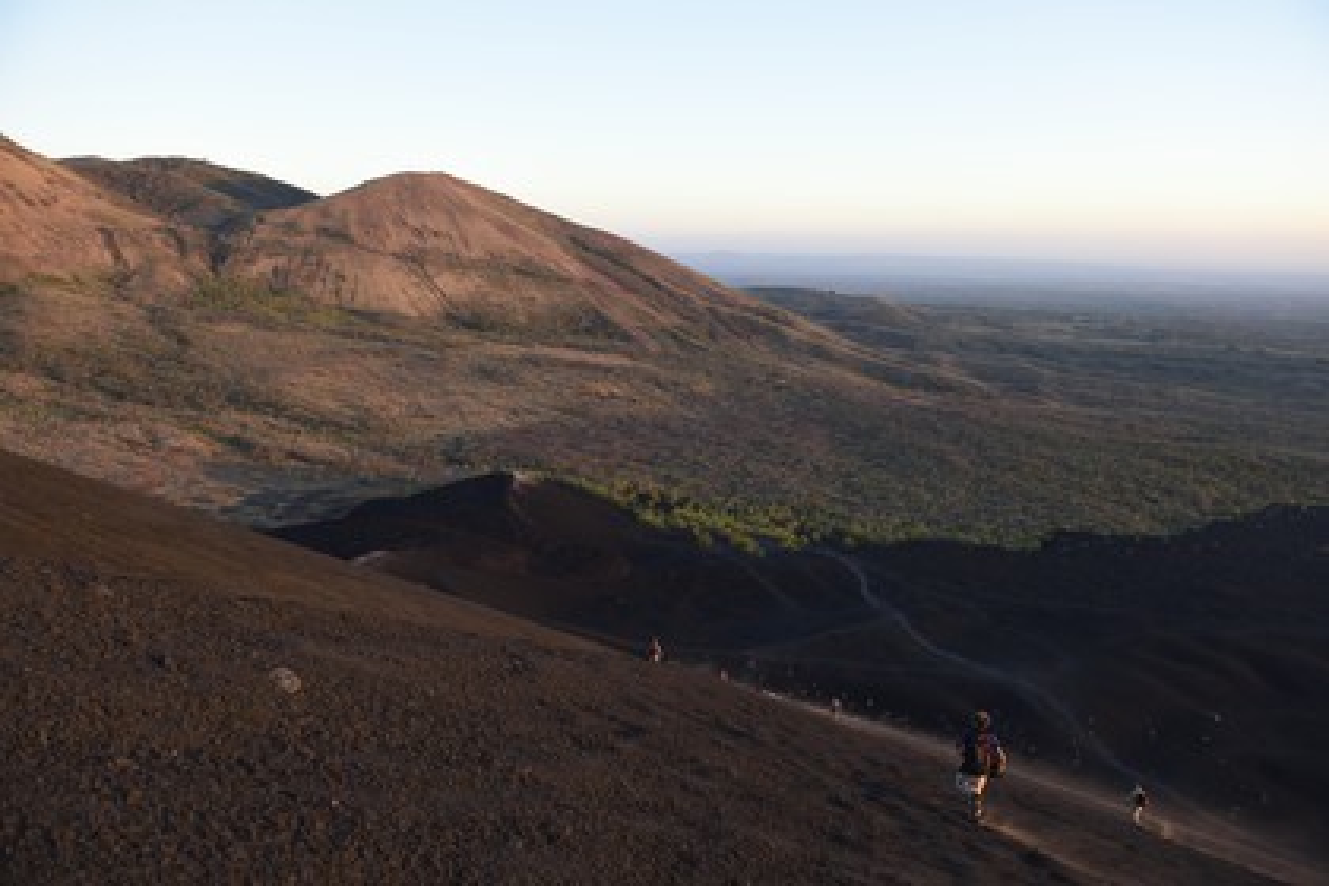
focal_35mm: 24
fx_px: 886
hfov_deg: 73.7
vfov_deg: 53.1
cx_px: 664
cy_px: 443
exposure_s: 1/800
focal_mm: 24
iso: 1600
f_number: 4.5
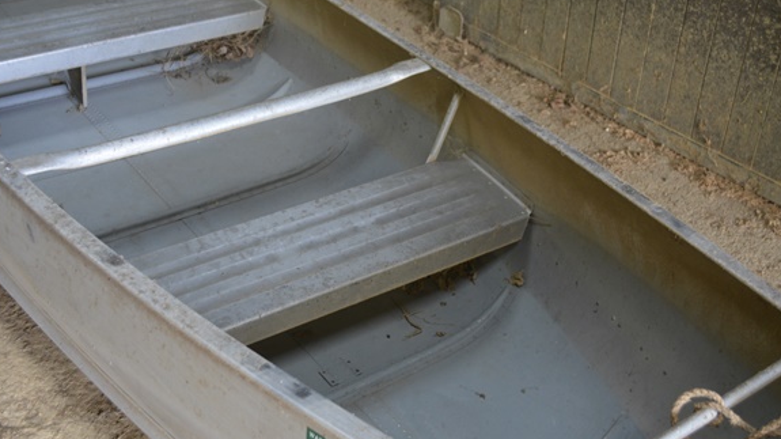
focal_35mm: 48
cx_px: 387
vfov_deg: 25.1
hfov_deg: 43.3
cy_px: 222
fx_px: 984
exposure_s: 1/60
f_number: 4.5
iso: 800
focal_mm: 29
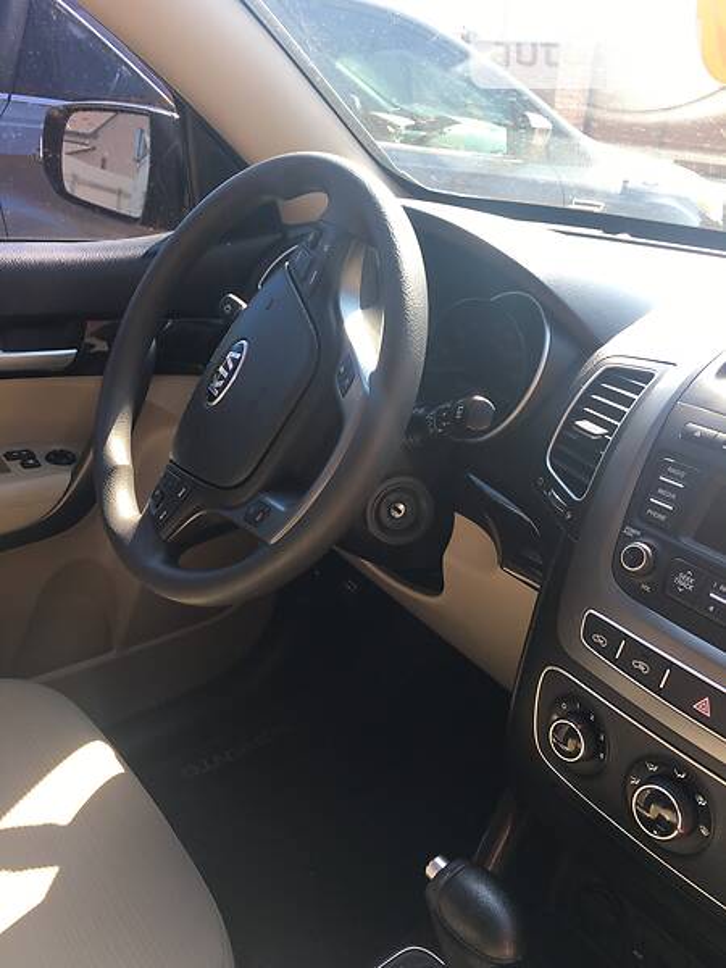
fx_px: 811
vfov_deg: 61.7
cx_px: 363
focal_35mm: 29
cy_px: 484
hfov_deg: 48.2
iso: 25
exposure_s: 1/108
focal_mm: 4.2
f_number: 2.2
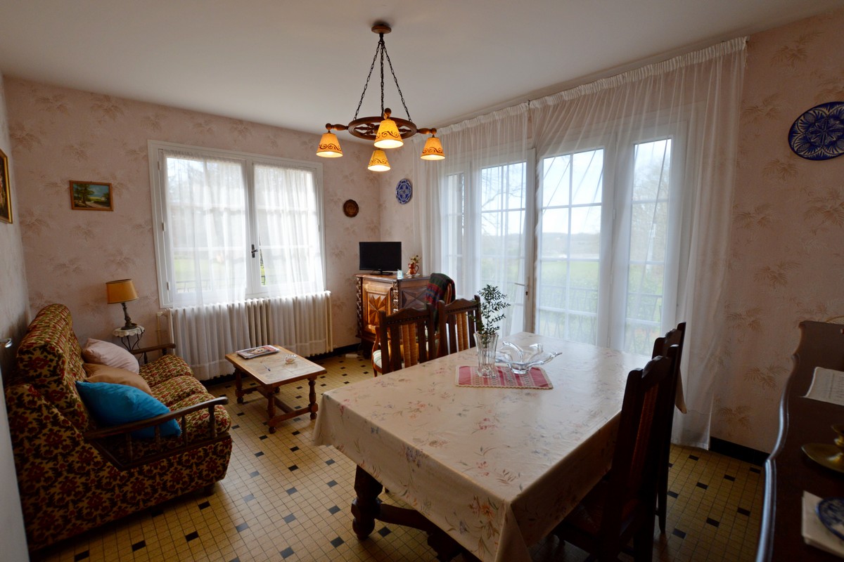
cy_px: 281
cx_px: 422
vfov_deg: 77.3
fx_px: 352
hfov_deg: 100.4
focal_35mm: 15
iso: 360
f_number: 5.6
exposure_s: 1/125
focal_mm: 10
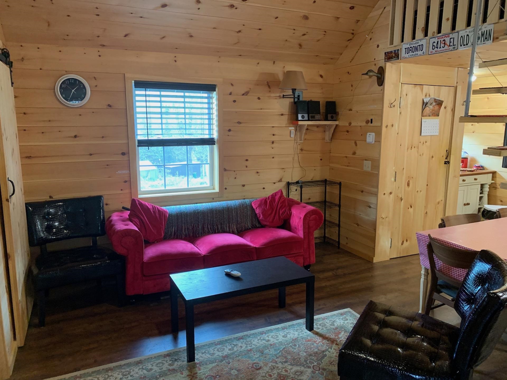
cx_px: 254
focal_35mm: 26
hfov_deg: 67.3
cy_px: 190
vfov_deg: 53.1
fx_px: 381
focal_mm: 4.25
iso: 320
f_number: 1.8
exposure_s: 1/40
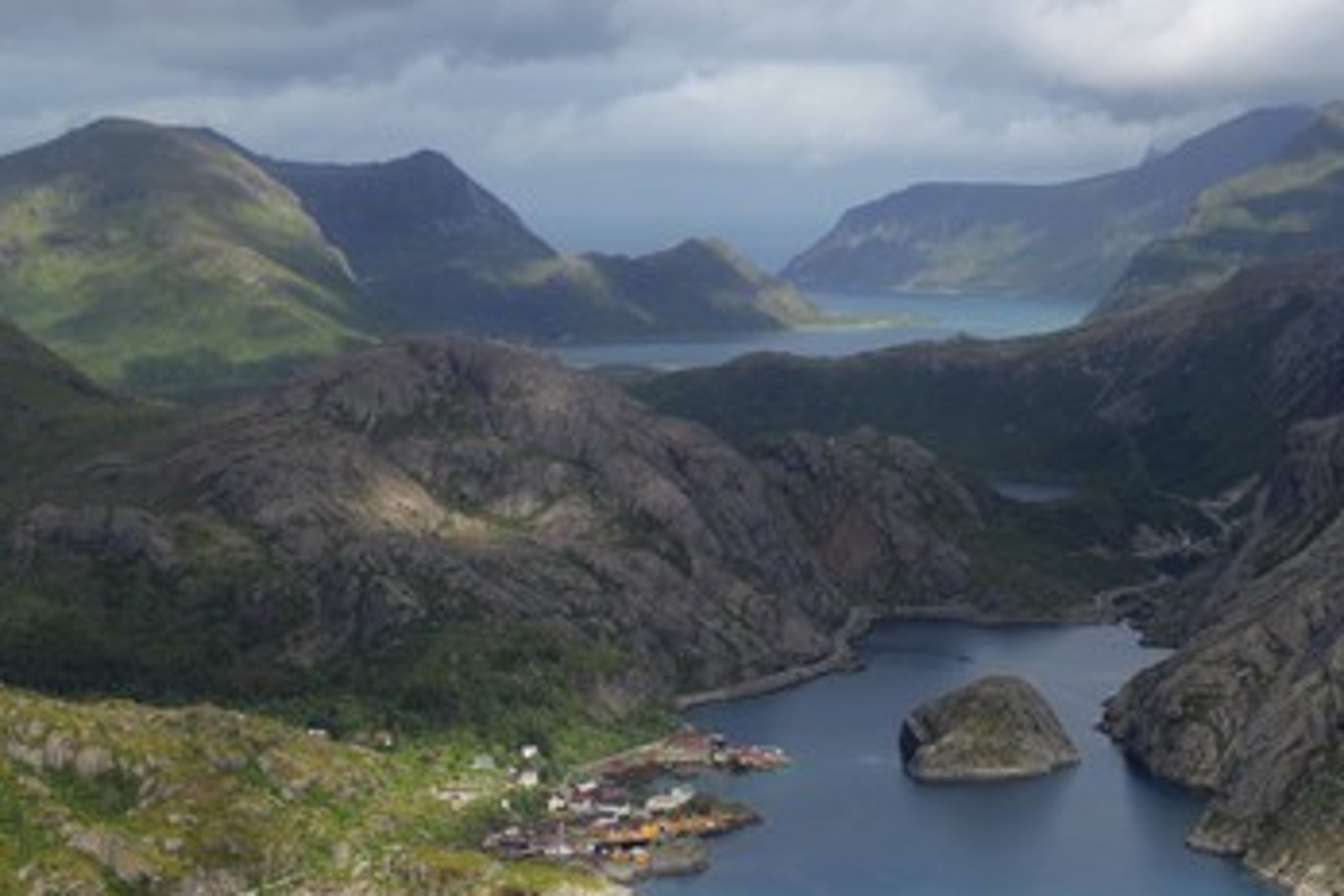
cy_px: 483
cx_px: 763
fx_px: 3248
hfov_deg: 23.4
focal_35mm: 87
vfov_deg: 15.7
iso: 100
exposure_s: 1/1250
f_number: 3.5
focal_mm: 48
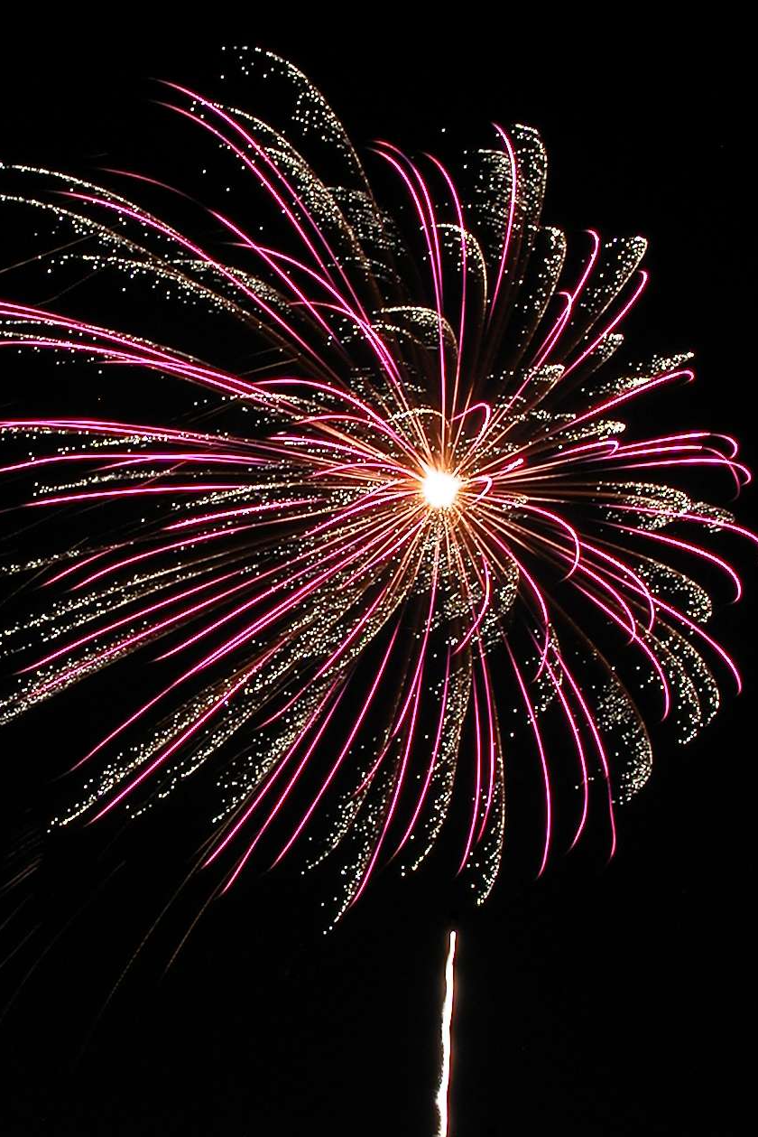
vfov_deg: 51.9
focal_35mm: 37
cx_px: 343
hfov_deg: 35.9
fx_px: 1168
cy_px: 568
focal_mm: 8.9
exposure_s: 8
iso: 100
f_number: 8
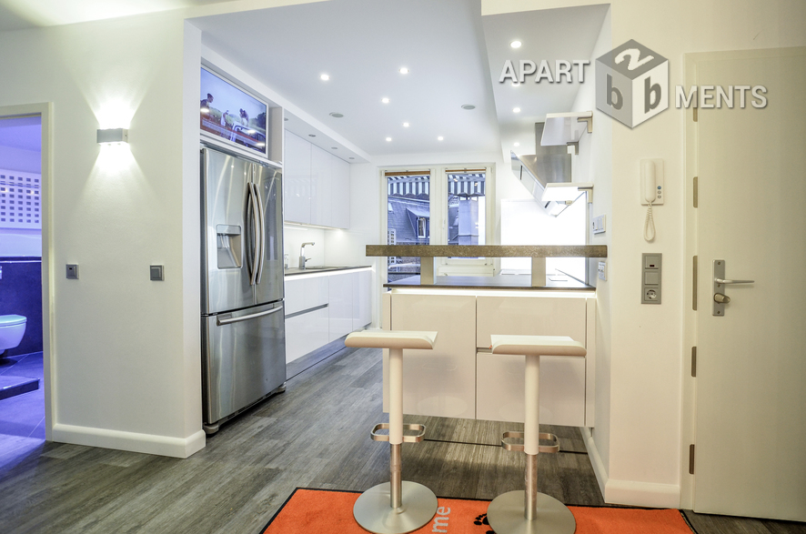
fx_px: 335
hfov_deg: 100.5
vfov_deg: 77.1
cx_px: 403
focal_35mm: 15
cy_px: 267
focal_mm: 10
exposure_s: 1/30
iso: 800
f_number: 3.5
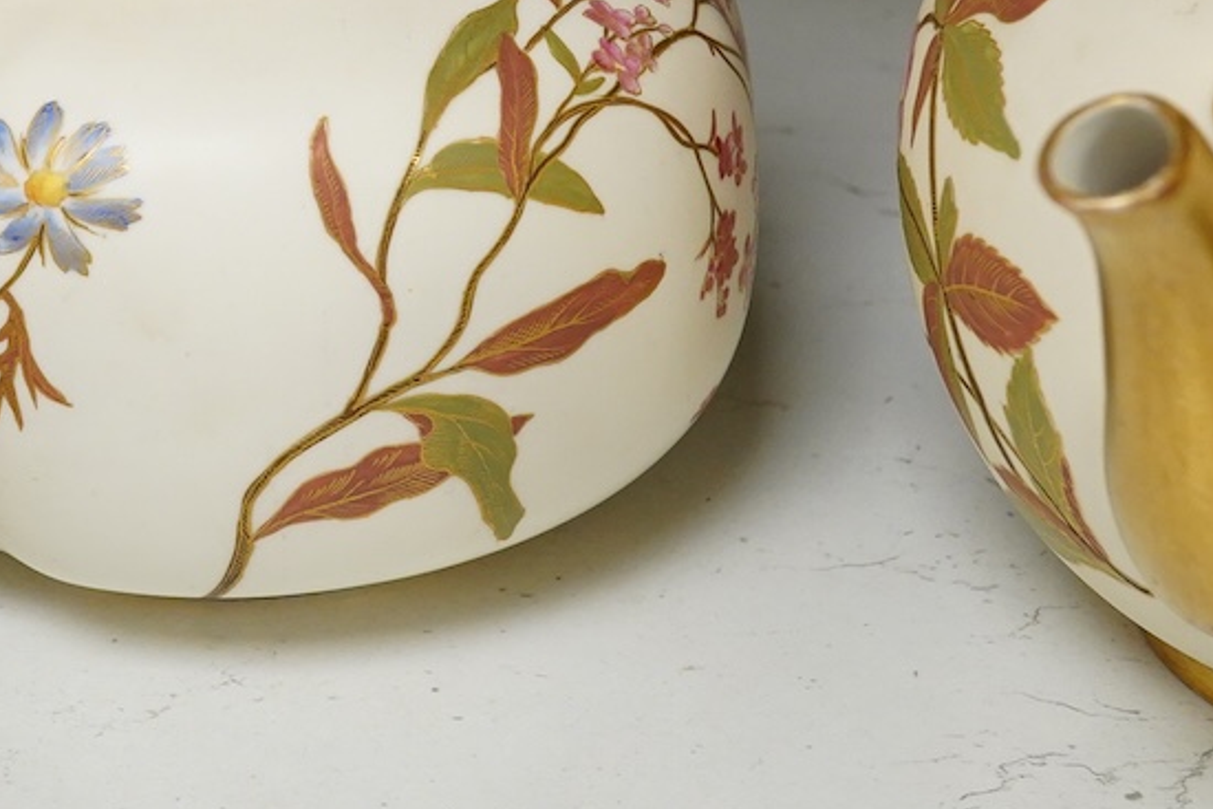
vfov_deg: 14.6
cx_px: 129
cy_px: 4
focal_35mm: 92
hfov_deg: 21.7
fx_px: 3101
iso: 2500
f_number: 11
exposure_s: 1/160
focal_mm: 30
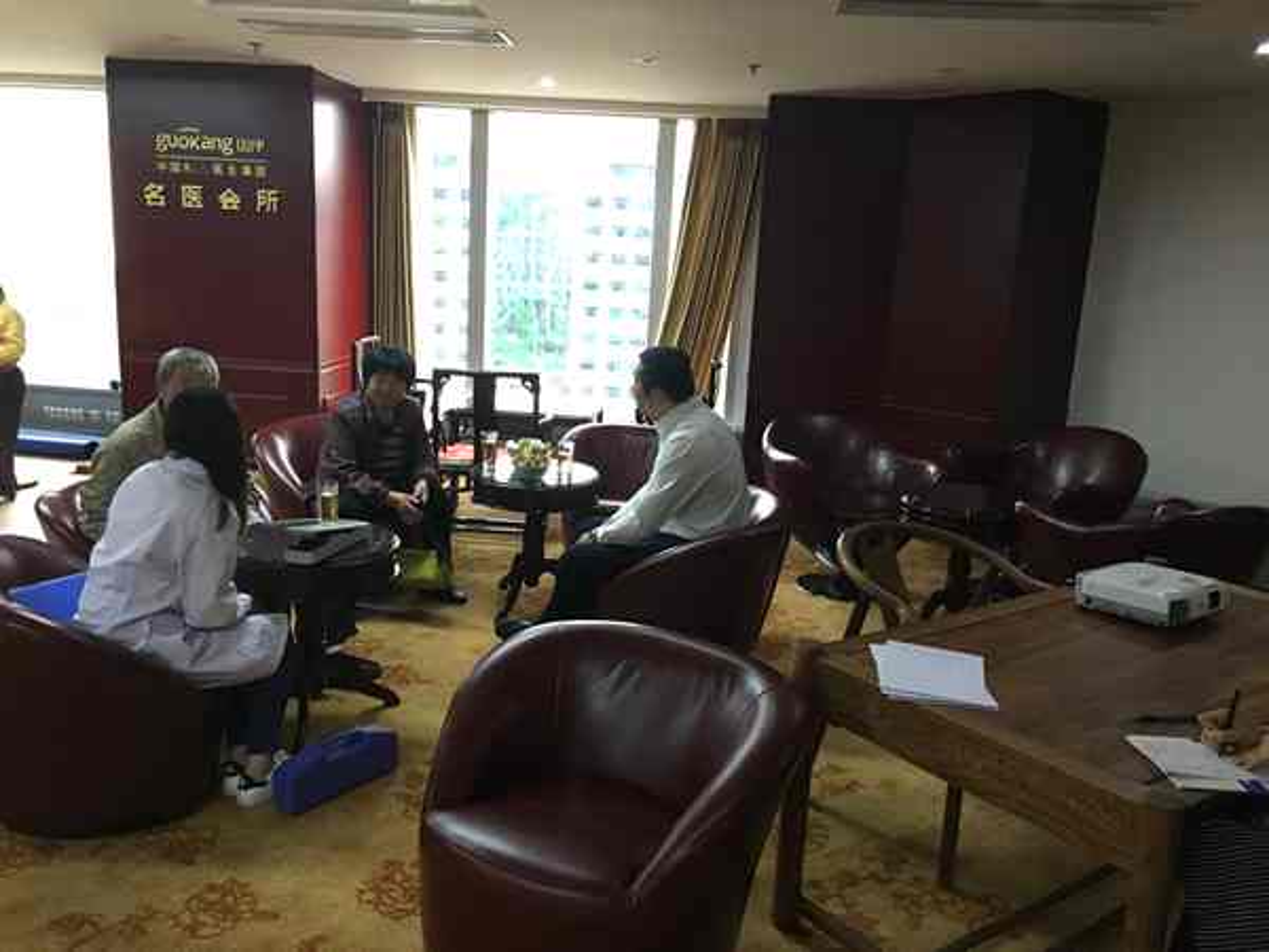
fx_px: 1063
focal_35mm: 29
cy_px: 476
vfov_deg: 48.2
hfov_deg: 61.7
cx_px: 634
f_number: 2.2
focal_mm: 4.15
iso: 200
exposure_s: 1/33
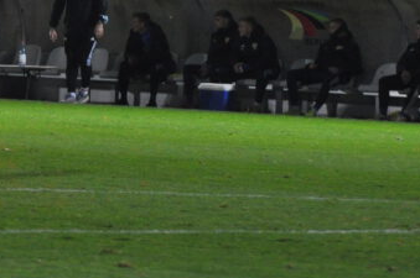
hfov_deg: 3.7
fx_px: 6431
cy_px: -44
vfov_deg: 2.5
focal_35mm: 552
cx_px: -167
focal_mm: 122
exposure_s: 1/160
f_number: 4.8
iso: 1400
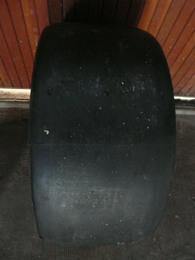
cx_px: 98
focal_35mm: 28
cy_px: 130
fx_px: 210
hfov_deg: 49.7
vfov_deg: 63.4
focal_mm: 4.6
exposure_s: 1/8
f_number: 3.3
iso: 800
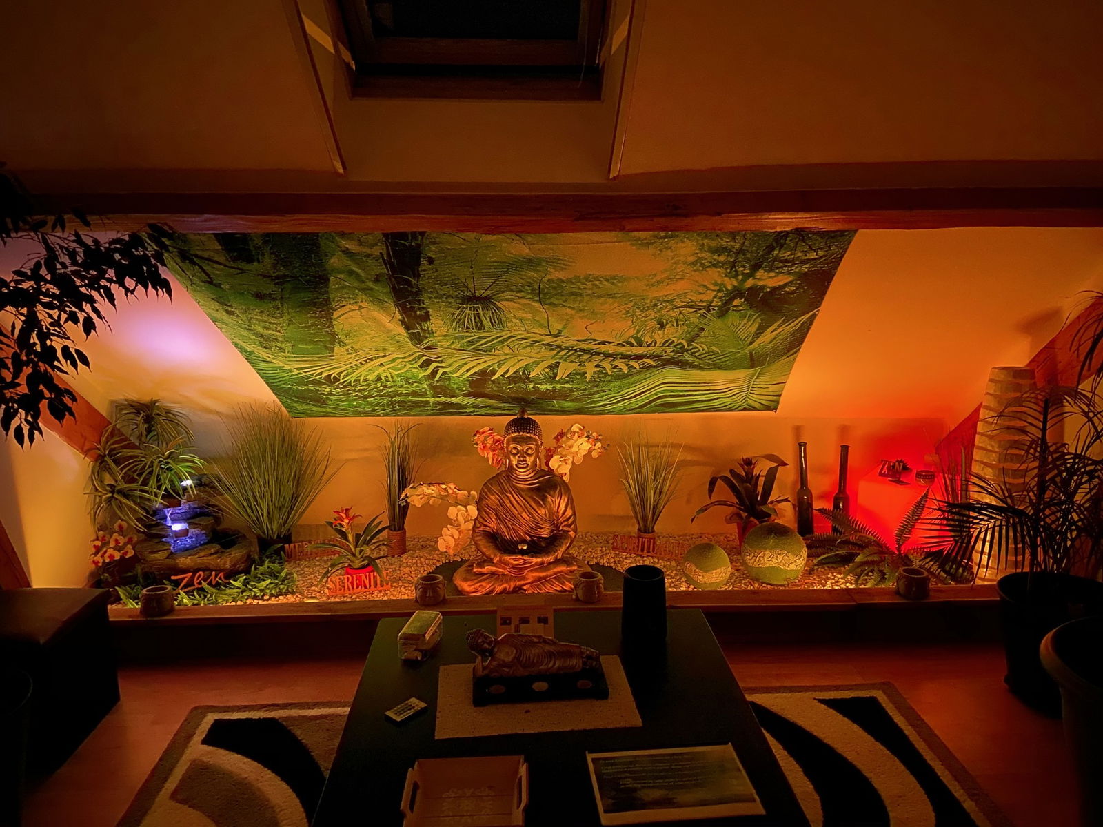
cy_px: 414
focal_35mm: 26
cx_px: 552
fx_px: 828
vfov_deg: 53.1
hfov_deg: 67.3
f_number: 1.8
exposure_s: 1/8
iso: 1250
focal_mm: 4.25
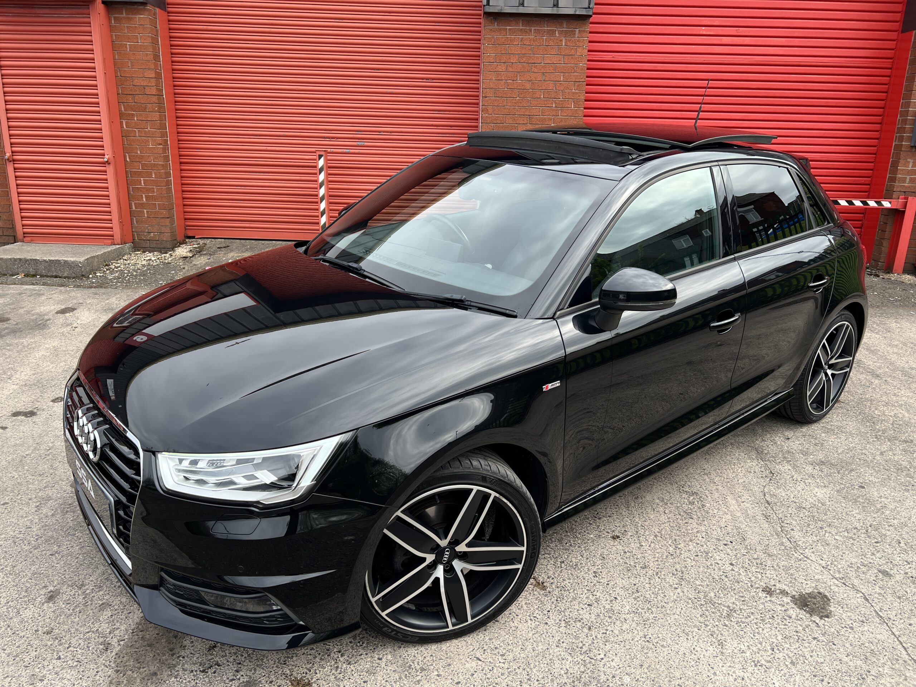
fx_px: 688
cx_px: 458
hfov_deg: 67.3
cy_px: 344
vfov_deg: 53.1
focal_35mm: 26
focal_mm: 5.7
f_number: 1.5
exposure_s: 1/1058
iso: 50
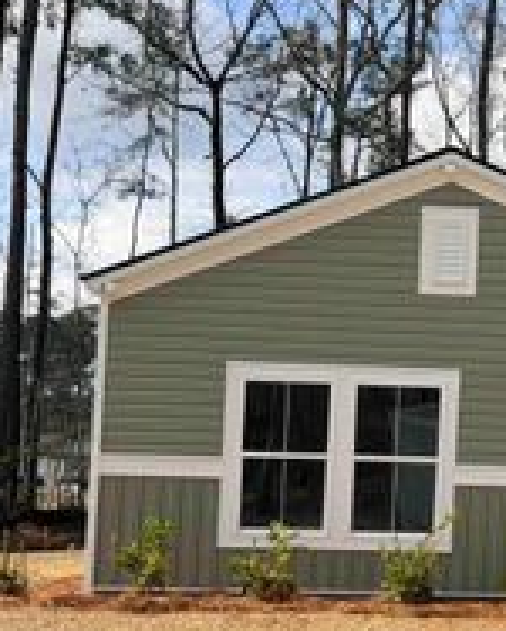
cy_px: 316
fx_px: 2336
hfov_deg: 11.8
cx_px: 783
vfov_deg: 15.4
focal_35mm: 125
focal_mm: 6.76
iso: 64
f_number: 1.78
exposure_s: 1/5587
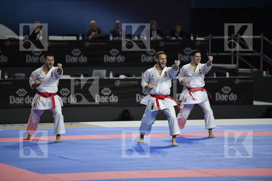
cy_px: 90
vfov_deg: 6.9
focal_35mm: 200
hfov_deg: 10.3
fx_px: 1511
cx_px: 136
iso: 800
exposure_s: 1/800
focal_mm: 200
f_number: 2.8
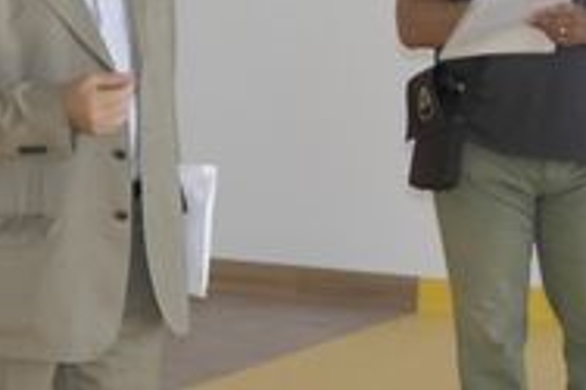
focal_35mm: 192
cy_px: 193
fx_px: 3123
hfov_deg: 10.2
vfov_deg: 7.1
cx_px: -427
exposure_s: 1/80
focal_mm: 20
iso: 200
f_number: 3.5
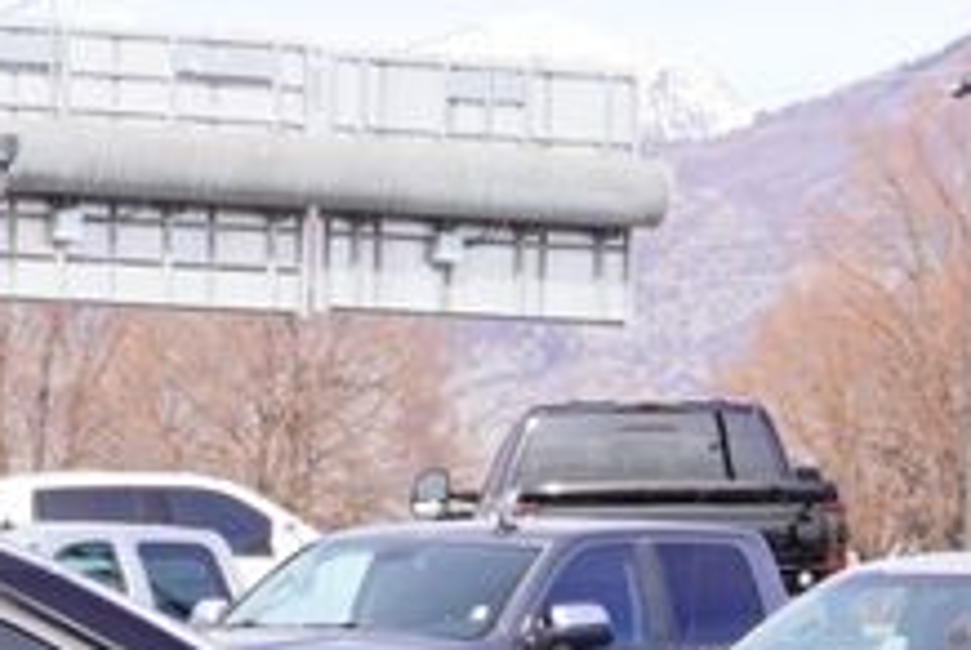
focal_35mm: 211
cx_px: -339
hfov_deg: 9.5
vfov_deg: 6.3
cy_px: 1451
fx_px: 5699
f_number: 8
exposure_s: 1/100
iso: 100
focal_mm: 30
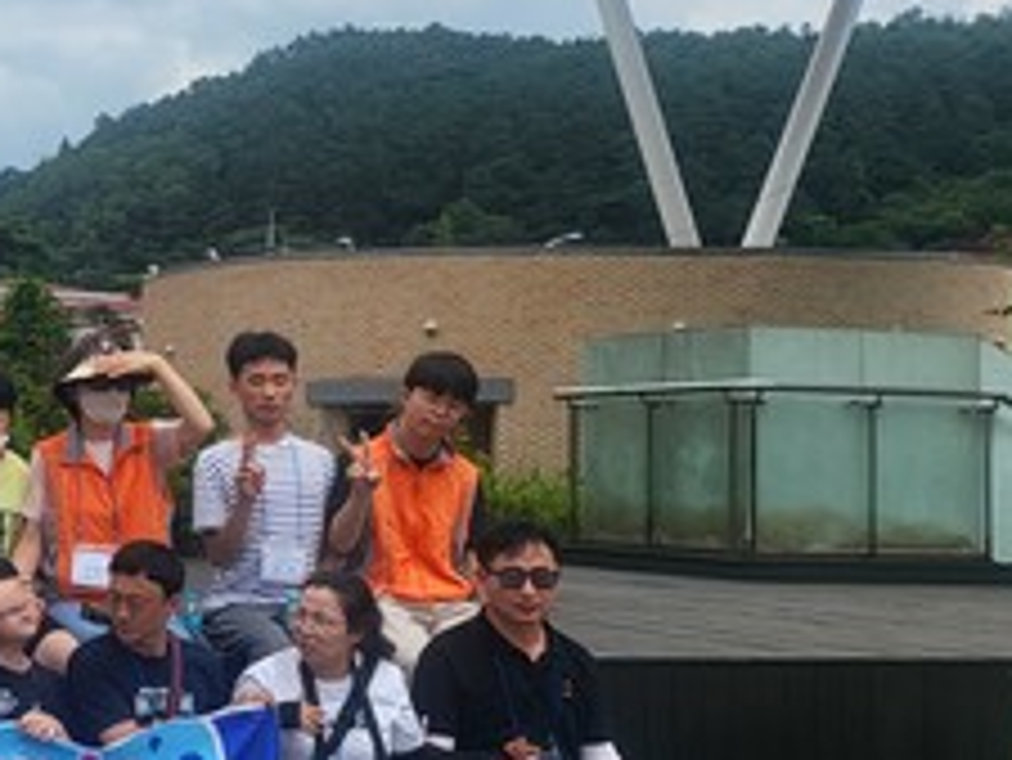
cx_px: -319
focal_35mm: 64
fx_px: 1872
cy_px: 351
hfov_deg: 25.7
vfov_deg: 22.9
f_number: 1.8
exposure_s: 1/3042
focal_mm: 5
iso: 40
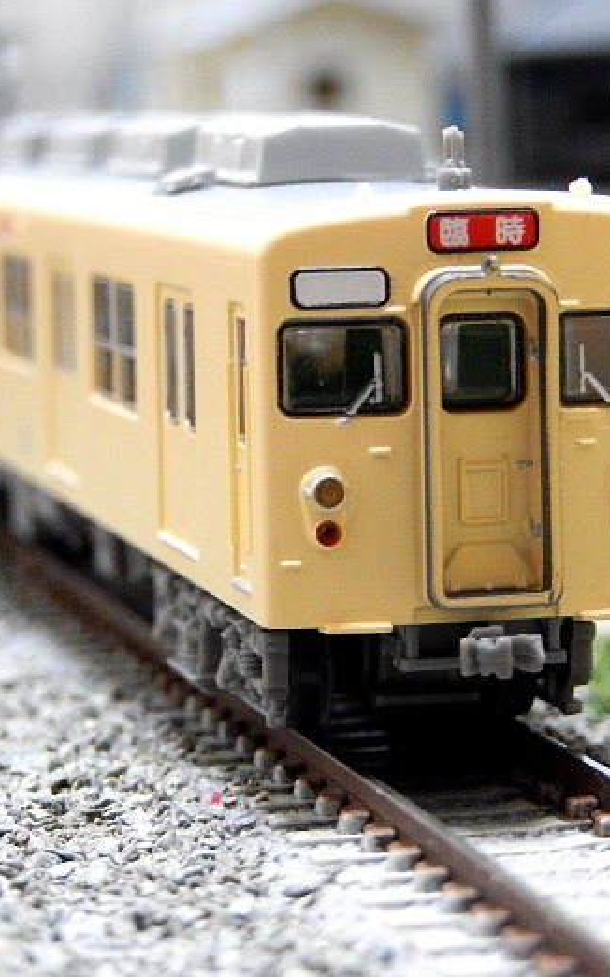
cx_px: 208
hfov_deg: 9.7
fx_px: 3593
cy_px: 488
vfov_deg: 15.5
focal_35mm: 135
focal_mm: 17
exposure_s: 1/8
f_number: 5.2
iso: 800
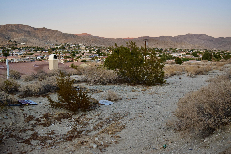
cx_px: 116
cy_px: 77
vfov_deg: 31.9
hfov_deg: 46.4
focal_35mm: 42
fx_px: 269
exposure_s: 1/500
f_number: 4.2
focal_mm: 28
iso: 1250
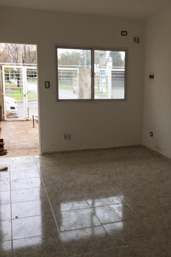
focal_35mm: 41
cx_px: 114
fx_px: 292
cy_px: 127
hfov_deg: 32.4
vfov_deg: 47.4
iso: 32
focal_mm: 4.15
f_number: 2.2
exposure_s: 1/107
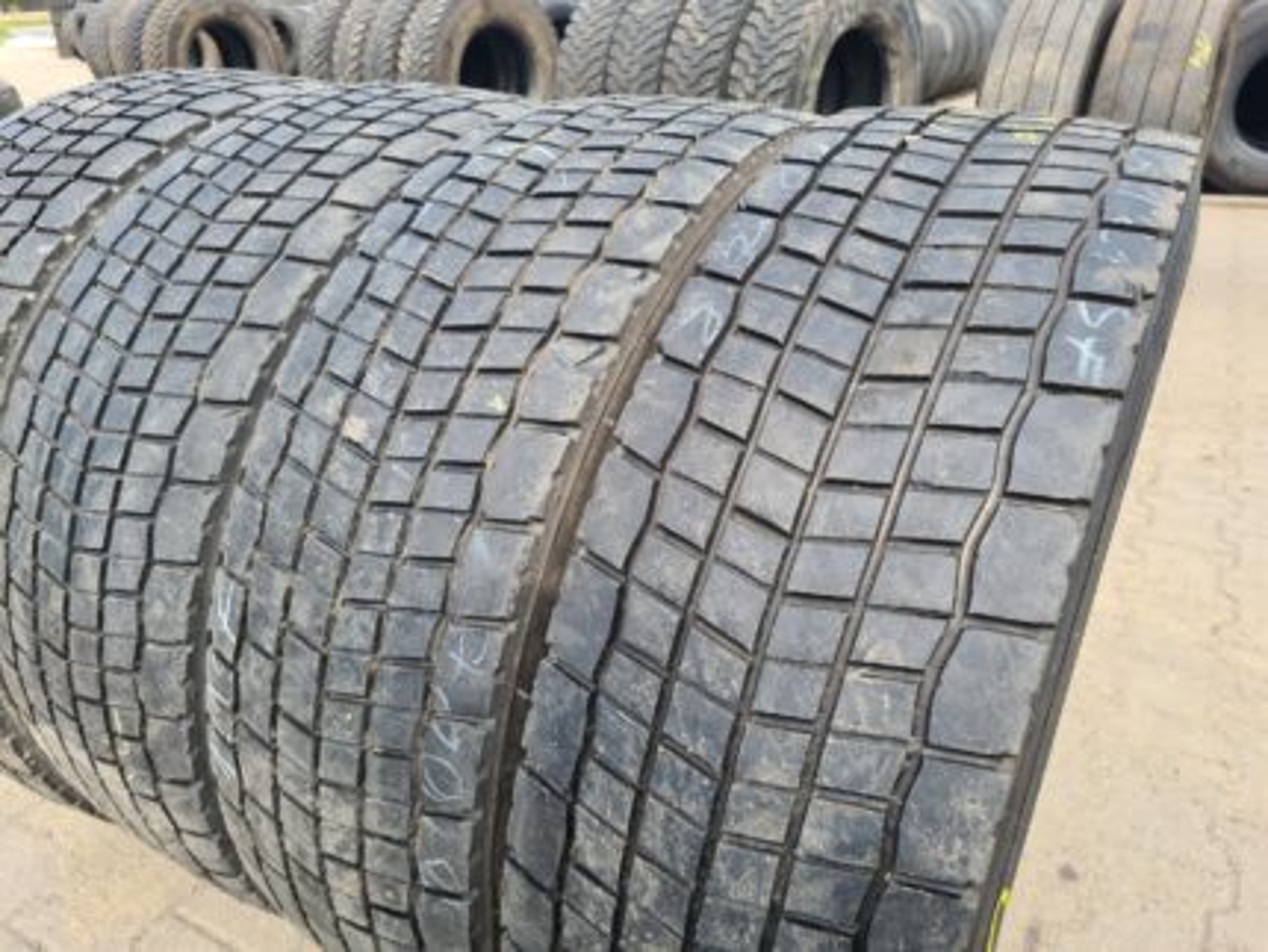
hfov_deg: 67.3
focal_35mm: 26
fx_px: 953
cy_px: 476
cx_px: 634
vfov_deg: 53.1
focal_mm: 5.4
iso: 50
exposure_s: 1/854
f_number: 1.8
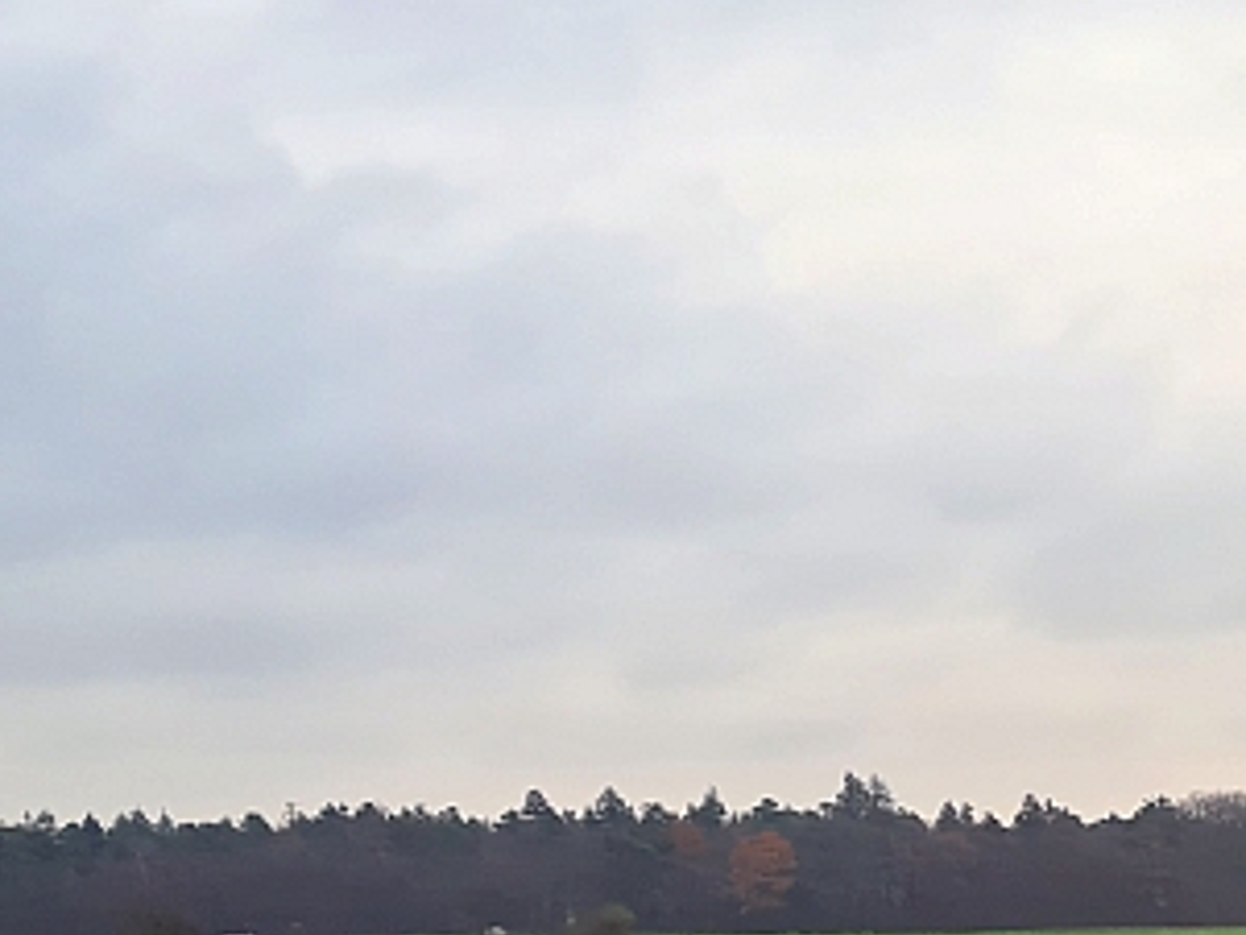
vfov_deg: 20.9
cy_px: 815
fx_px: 2485
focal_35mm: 69
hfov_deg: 27.3
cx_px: 1085
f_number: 1.8
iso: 50
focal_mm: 5.4
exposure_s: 1/212
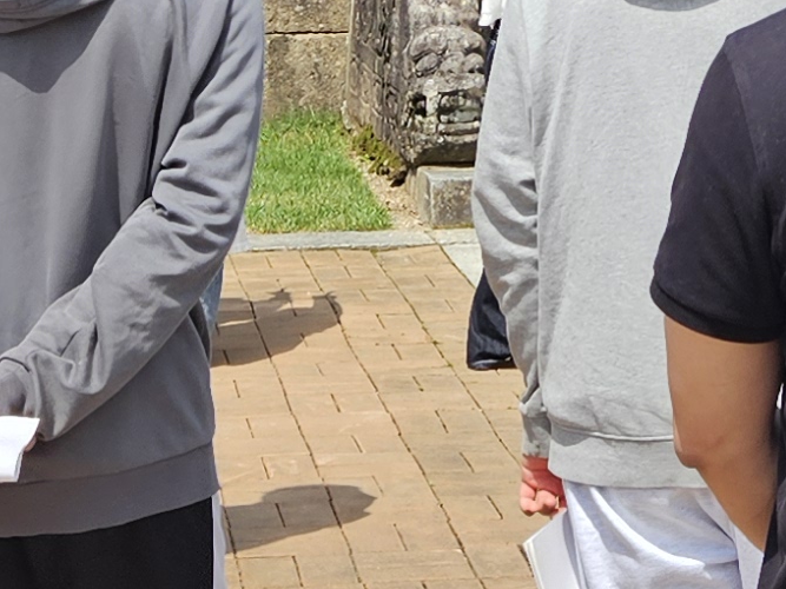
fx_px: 3133
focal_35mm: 138
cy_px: -565
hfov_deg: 14.1
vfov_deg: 10.0
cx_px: 734
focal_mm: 5.4
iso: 25
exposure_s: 1/1242
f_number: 1.8
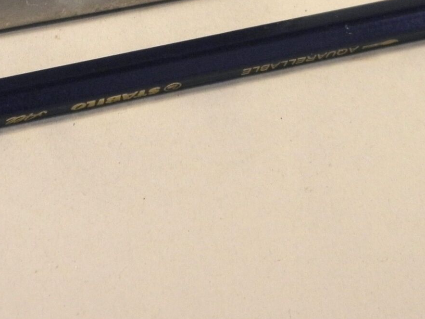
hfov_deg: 10.0
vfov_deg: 7.5
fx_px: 2419
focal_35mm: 197
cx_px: 174
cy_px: -98
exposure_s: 1/50
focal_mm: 12.2
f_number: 4.3
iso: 125
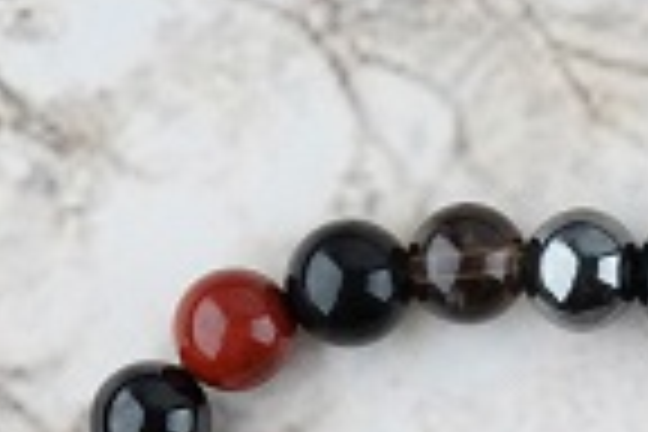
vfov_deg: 3.4
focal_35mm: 405
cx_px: 590
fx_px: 7289
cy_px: 835
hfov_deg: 5.1
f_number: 14
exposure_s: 1/160
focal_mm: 90
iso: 100
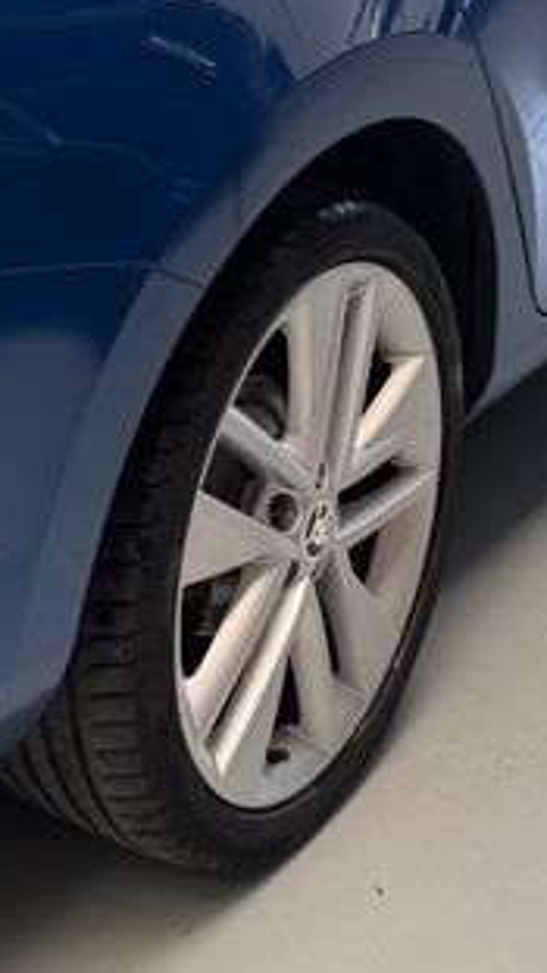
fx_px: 2217
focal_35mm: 86
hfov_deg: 13.8
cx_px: -34
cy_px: 38
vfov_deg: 23.8
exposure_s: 1/121
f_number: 1.78
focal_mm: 6.76
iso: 160
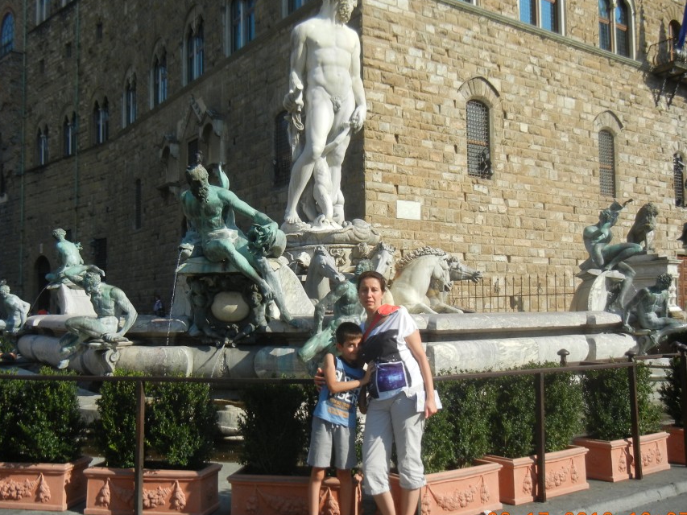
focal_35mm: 36
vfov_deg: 39.6
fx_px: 715
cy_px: 278
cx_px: 328
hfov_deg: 51.3
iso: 160
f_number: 7
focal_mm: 5.4
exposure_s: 1/338
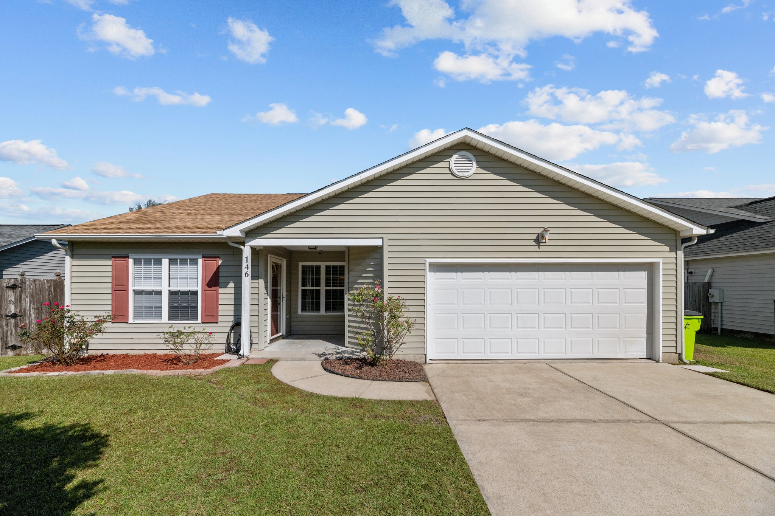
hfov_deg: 104.3
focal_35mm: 14
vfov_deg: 81.2
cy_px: 258
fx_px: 301
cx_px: 388
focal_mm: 14
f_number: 9
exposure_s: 1/3200
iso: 400
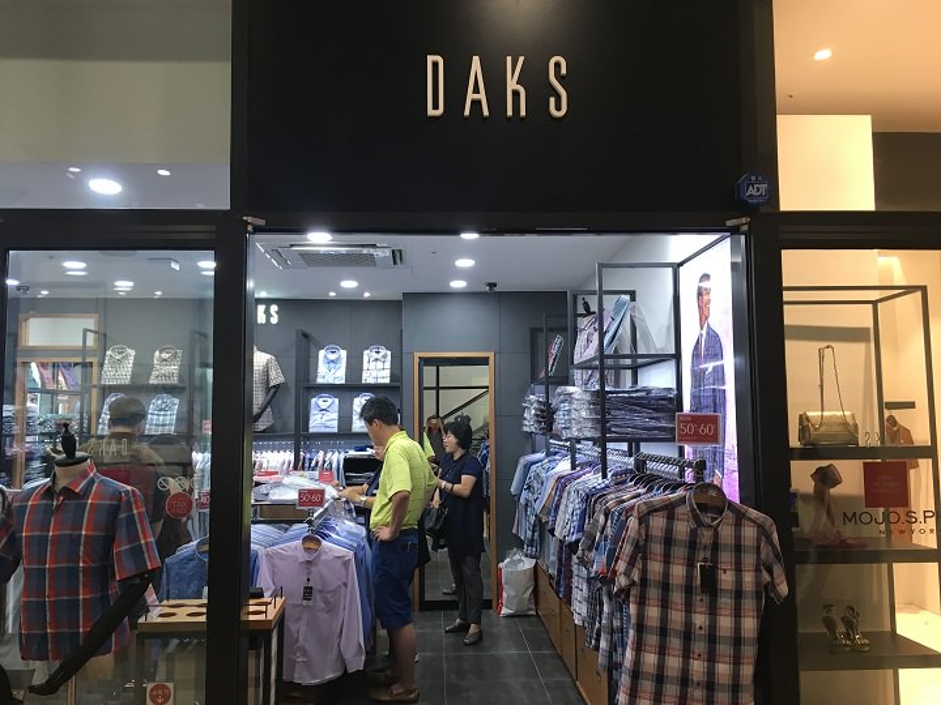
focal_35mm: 29
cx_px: 470
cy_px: 352
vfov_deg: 48.2
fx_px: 788
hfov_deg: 61.7
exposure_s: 1/30
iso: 32
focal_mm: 4.15
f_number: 2.2
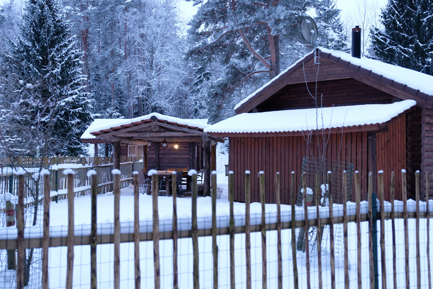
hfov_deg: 49.6
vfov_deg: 34.2
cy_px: 144
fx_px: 469
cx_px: 216
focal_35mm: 39
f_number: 2.8
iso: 800
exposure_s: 1/30
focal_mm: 25.7
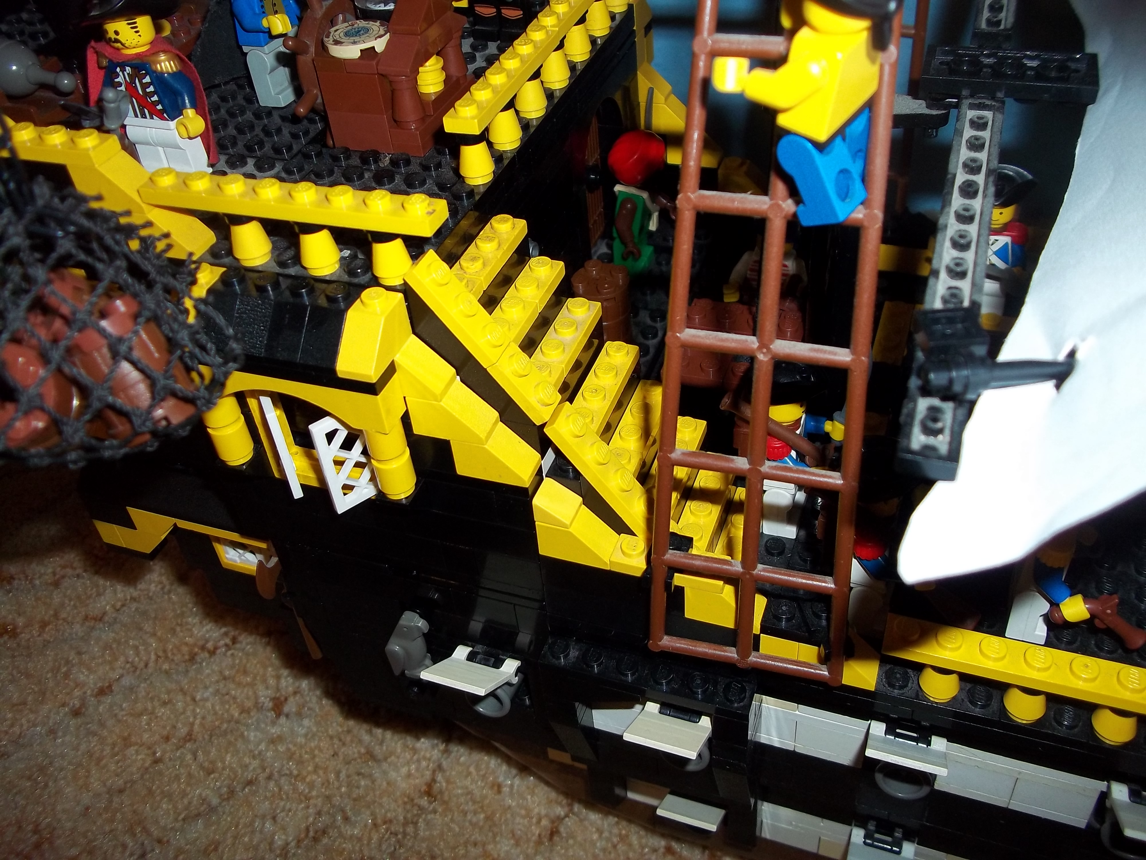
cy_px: 430
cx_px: 573
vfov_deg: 44.2
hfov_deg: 56.8
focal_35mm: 32
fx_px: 1059
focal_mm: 5.7
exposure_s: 1/30
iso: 80
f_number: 2.9
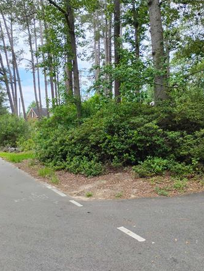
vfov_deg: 59.9
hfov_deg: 46.9
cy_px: 131
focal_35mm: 30
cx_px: 106
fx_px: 235
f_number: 1.8
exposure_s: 1/234
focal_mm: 4.26
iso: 100
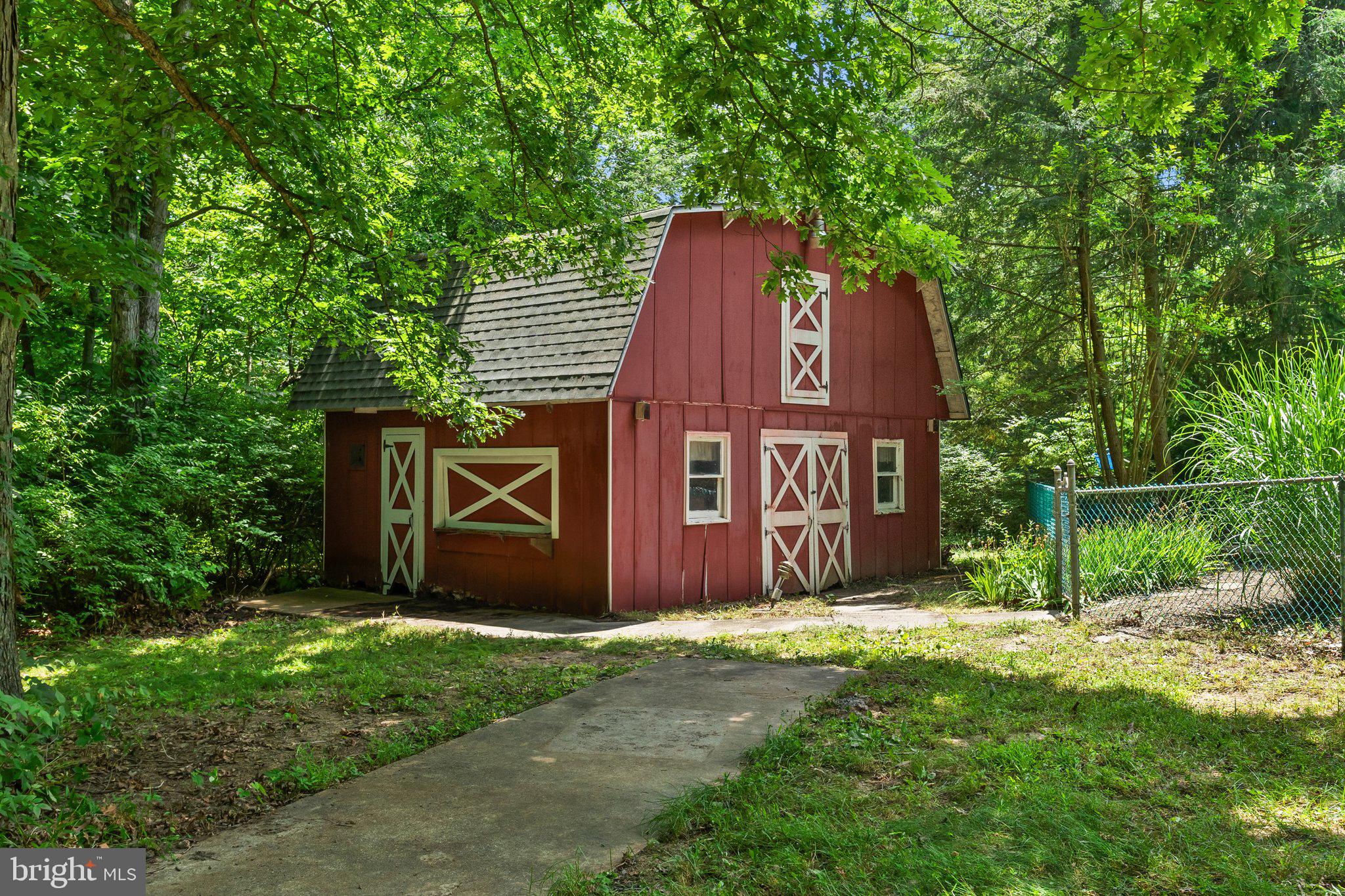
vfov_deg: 43.6
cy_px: 448
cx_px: 672
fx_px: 1121
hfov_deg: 61.9
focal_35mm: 30
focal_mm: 20
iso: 640
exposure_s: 1/250
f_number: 8
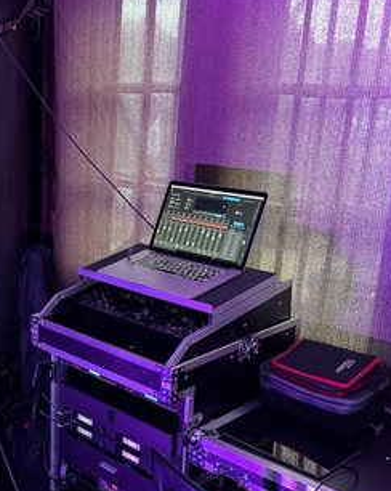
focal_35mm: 46
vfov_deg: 40.2
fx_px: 667
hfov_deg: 31.2
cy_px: 294
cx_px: 42
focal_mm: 6.86
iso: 1000
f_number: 1.78
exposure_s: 1/32
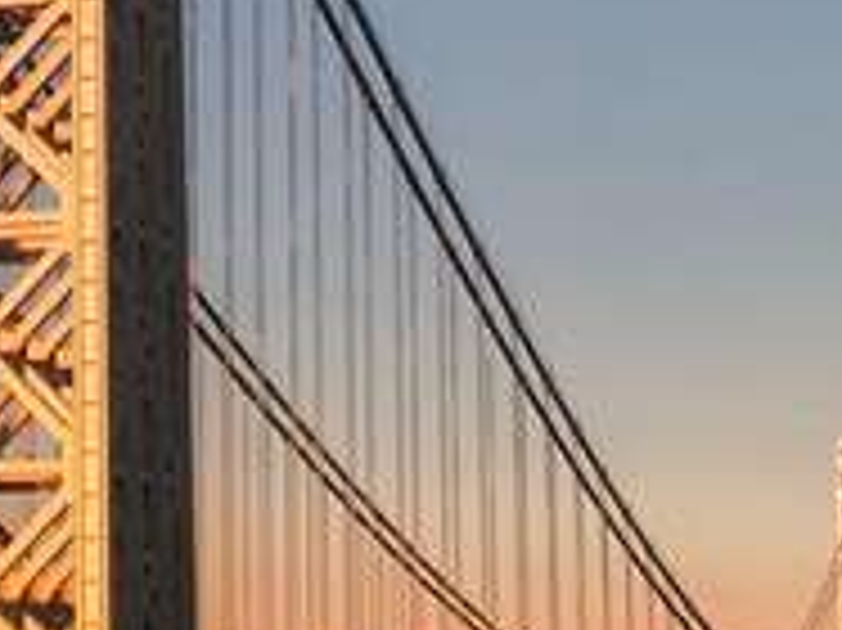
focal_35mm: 124
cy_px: 166
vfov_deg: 11.9
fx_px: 3014
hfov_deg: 15.8
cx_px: 144
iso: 25
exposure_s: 1/120
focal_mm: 4.15
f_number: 2.2
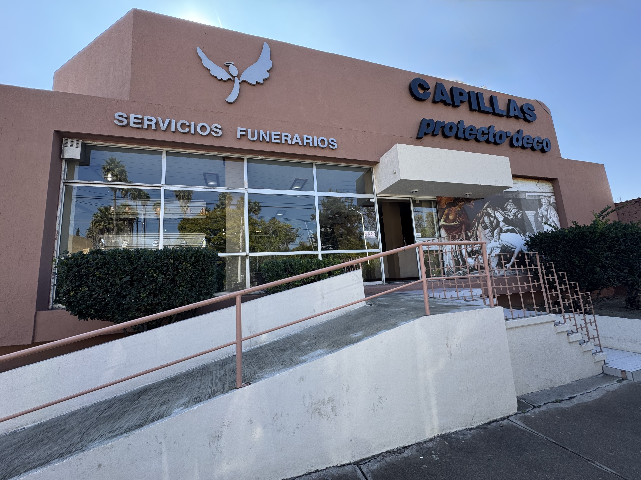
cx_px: 320
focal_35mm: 14
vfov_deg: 85.7
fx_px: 259
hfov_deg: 102.1
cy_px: 240
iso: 40
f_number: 2.2
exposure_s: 1/331
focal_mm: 2.22
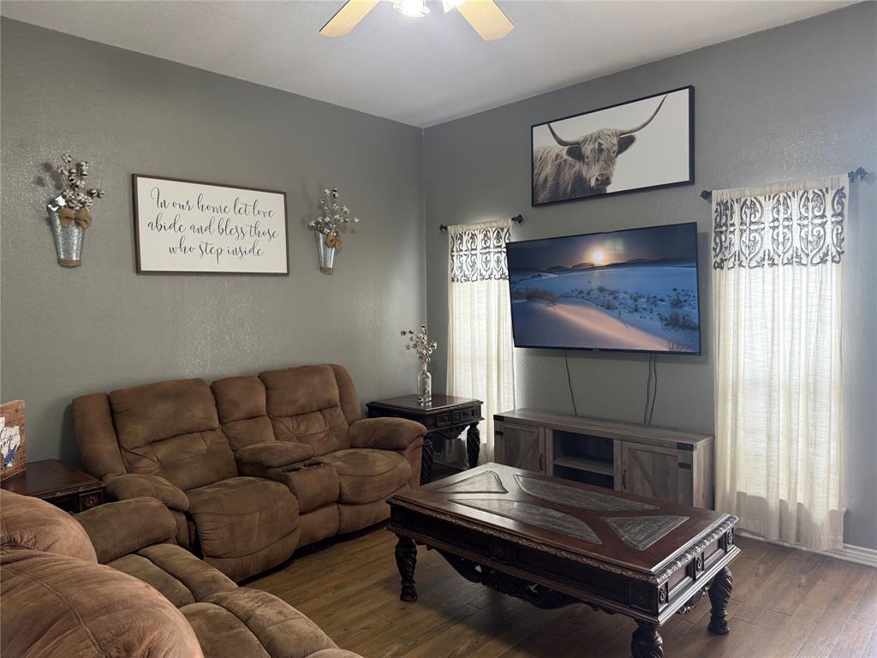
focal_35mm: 24
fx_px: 608
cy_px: 329
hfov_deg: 71.6
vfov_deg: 56.8
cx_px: 438
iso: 200
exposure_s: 1/121
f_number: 1.78
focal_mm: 6.76
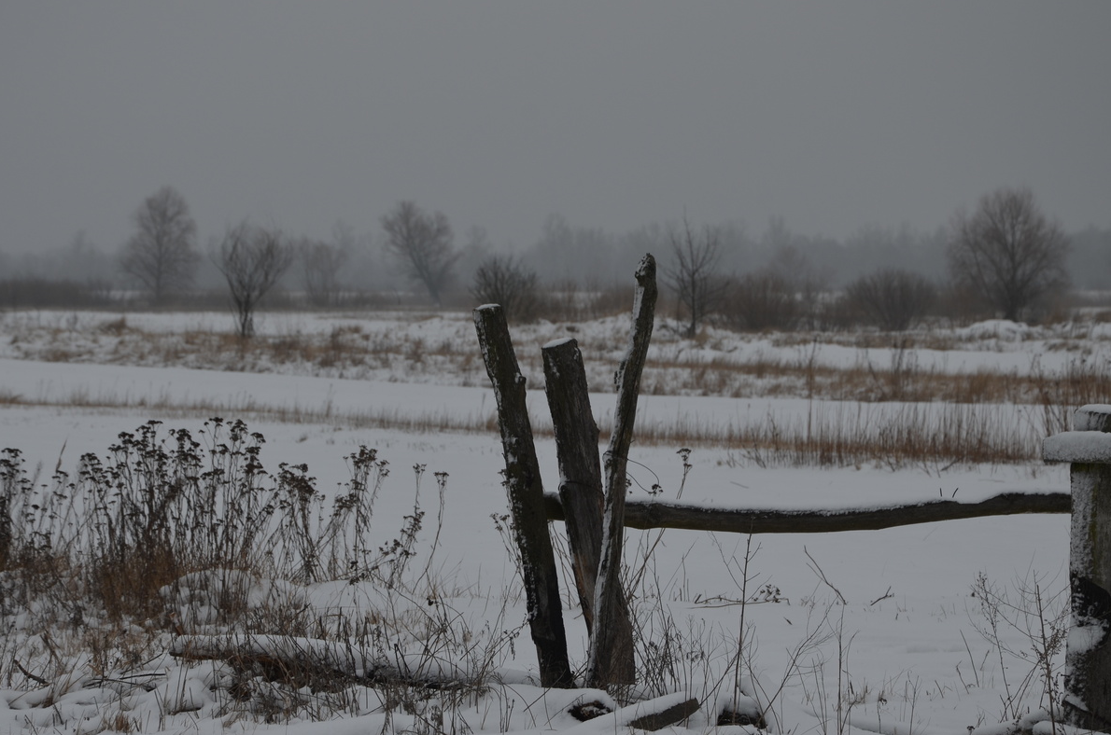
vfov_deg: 7.9
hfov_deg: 11.9
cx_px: 558
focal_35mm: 173
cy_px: 402
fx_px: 5328
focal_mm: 98
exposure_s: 1/250
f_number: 8
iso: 100
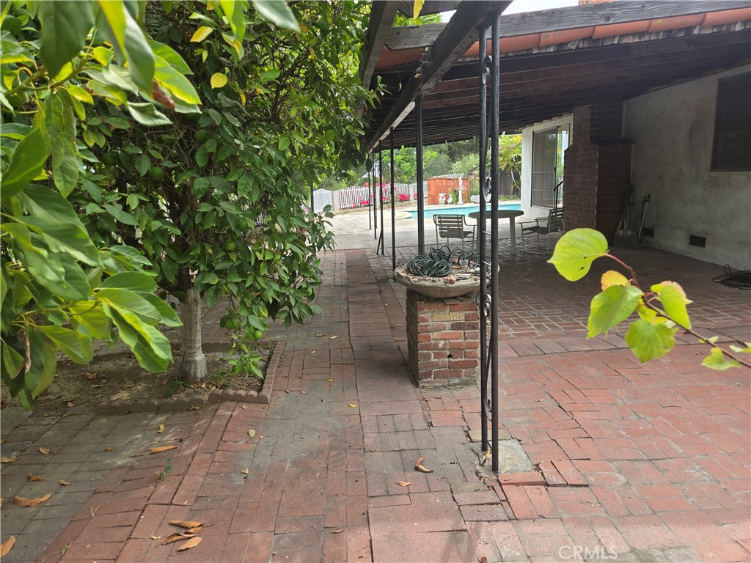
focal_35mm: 23
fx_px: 499
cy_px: 282
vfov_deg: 58.9
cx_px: 376
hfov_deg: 73.9
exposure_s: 1/255
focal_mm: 5.4
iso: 25
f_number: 1.8
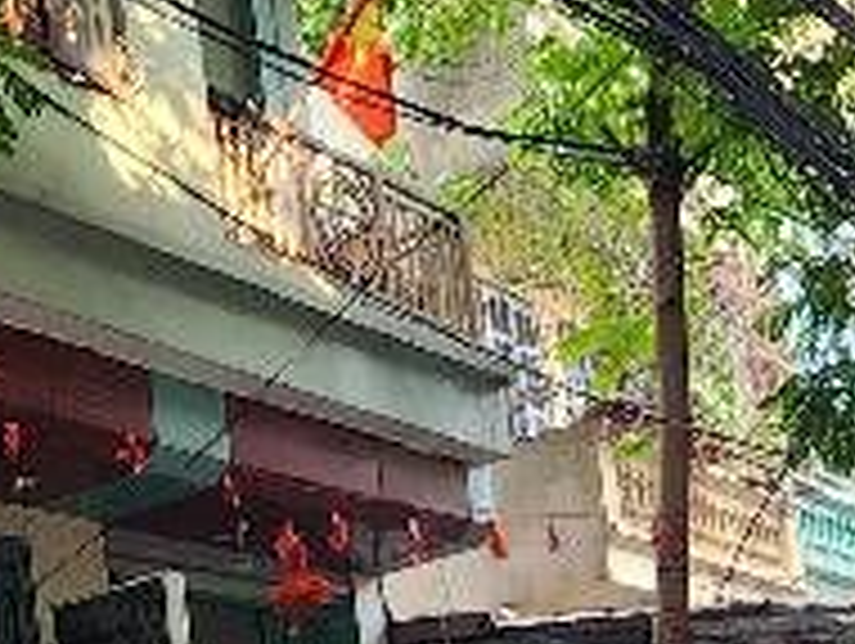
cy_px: 820
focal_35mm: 70
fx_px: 1731
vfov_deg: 19.5
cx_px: 148
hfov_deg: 27.1
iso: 100
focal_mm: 2.2
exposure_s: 1/50.3
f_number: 2.2
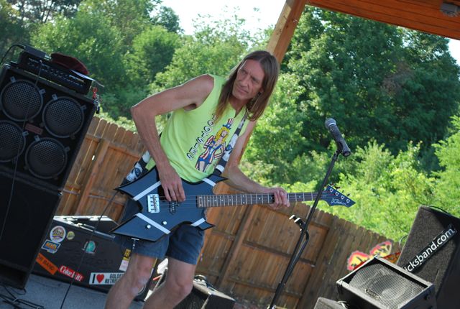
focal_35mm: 72
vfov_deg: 19.0
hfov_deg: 28.0
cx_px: 230
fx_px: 922
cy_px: 154
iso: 160
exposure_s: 1/125
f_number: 5.6
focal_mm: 48
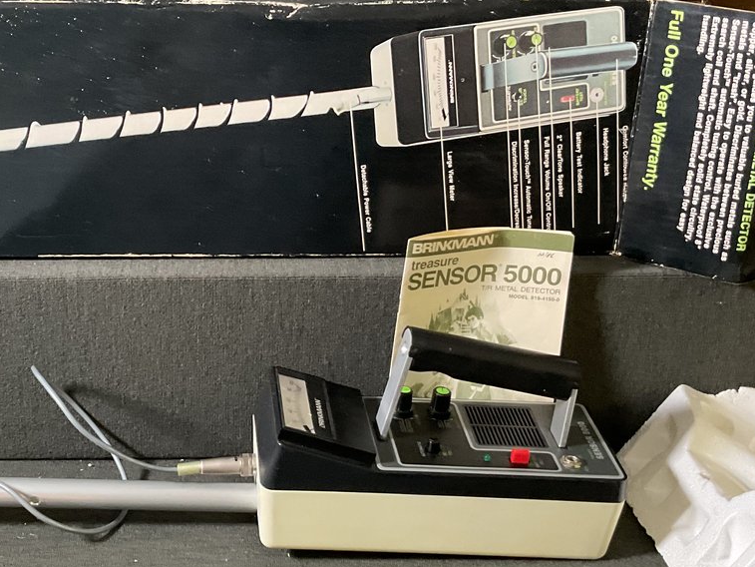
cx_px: 194
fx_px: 1265
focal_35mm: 58
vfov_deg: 25.2
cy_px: 325
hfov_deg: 32.6
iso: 250
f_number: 1.8
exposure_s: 1/60
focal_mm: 3
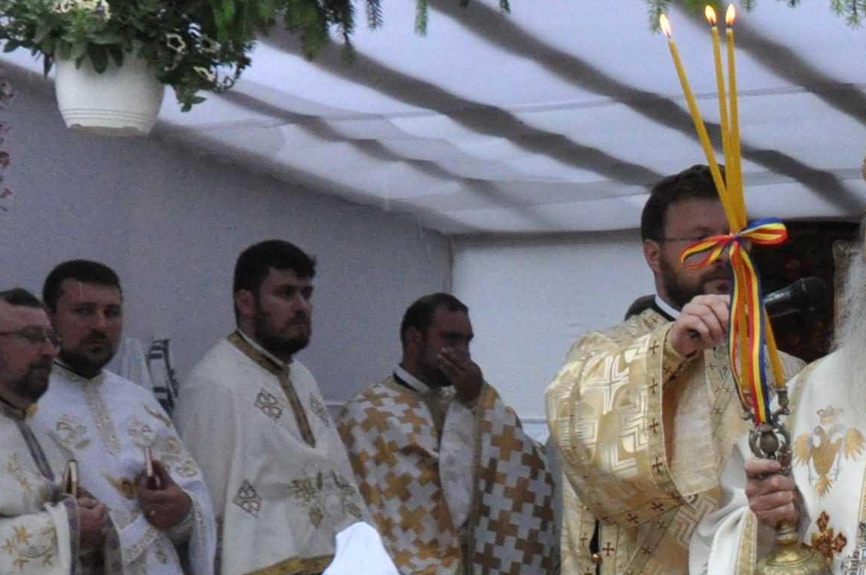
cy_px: 535
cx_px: 1142
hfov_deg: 18.7
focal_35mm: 101
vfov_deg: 13.4
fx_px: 2426
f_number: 10
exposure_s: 1/400
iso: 1600
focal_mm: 18
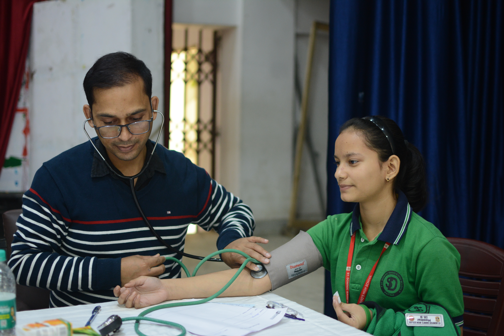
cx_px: 252
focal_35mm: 52
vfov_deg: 25.8
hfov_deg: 37.9
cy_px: 168
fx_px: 735
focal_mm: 35
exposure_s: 1/125
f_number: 1.8
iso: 800
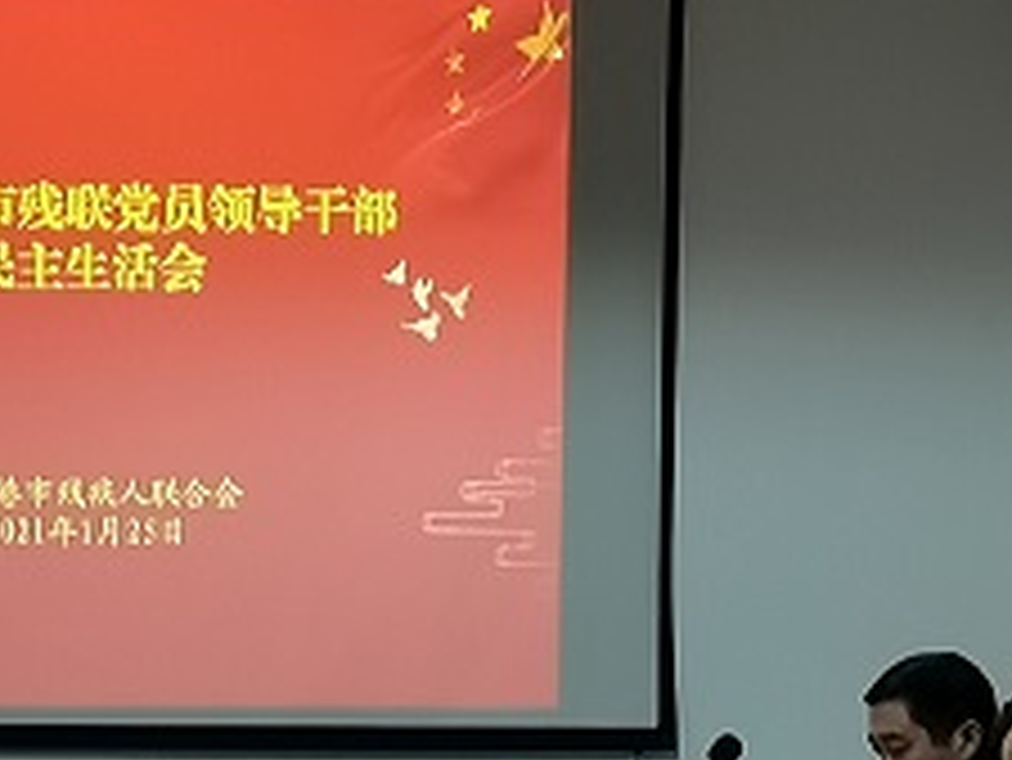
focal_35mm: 156
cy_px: 1021
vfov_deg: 9.3
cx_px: 342
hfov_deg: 12.6
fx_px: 4563
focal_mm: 5.58
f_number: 1.8
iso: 250
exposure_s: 1/30
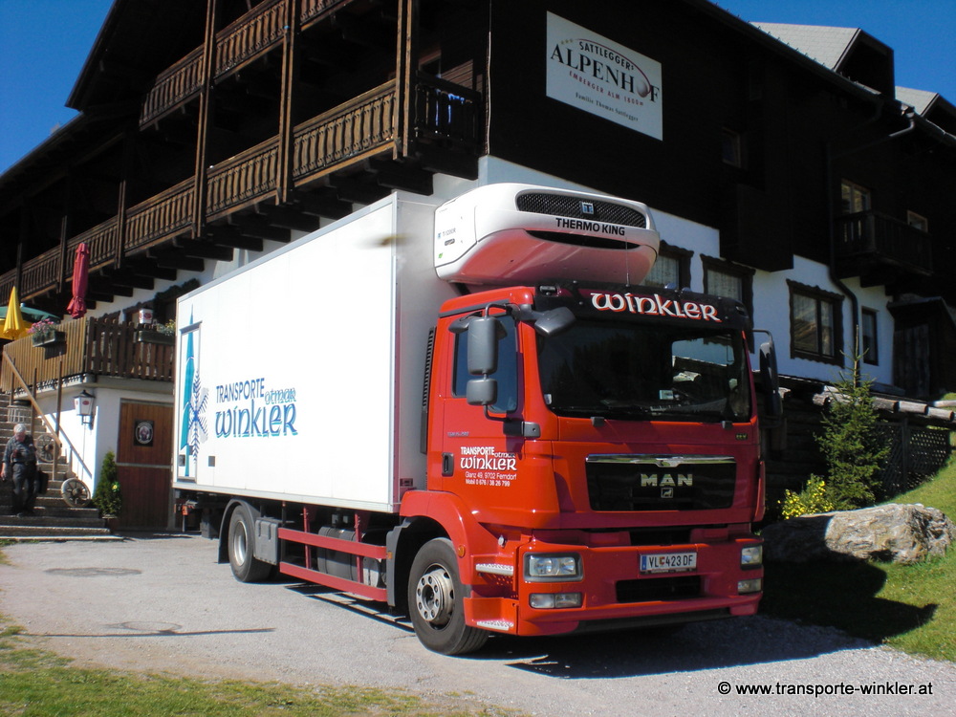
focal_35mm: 38
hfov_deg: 49.0
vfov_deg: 37.7
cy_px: 358
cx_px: 478
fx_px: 1049
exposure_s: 1/500
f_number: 5.6
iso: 64
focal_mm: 6.3
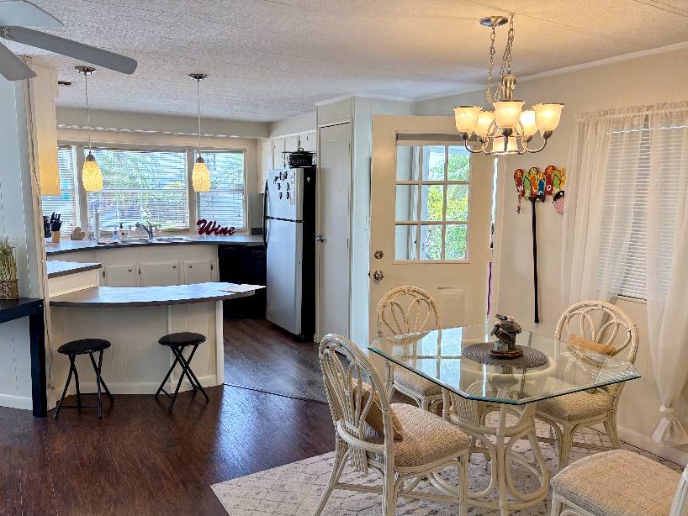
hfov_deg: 65.3
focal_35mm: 27
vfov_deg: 51.4
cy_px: 264
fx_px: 537
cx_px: 333
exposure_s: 1/167
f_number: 1.6
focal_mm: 5.96
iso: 125
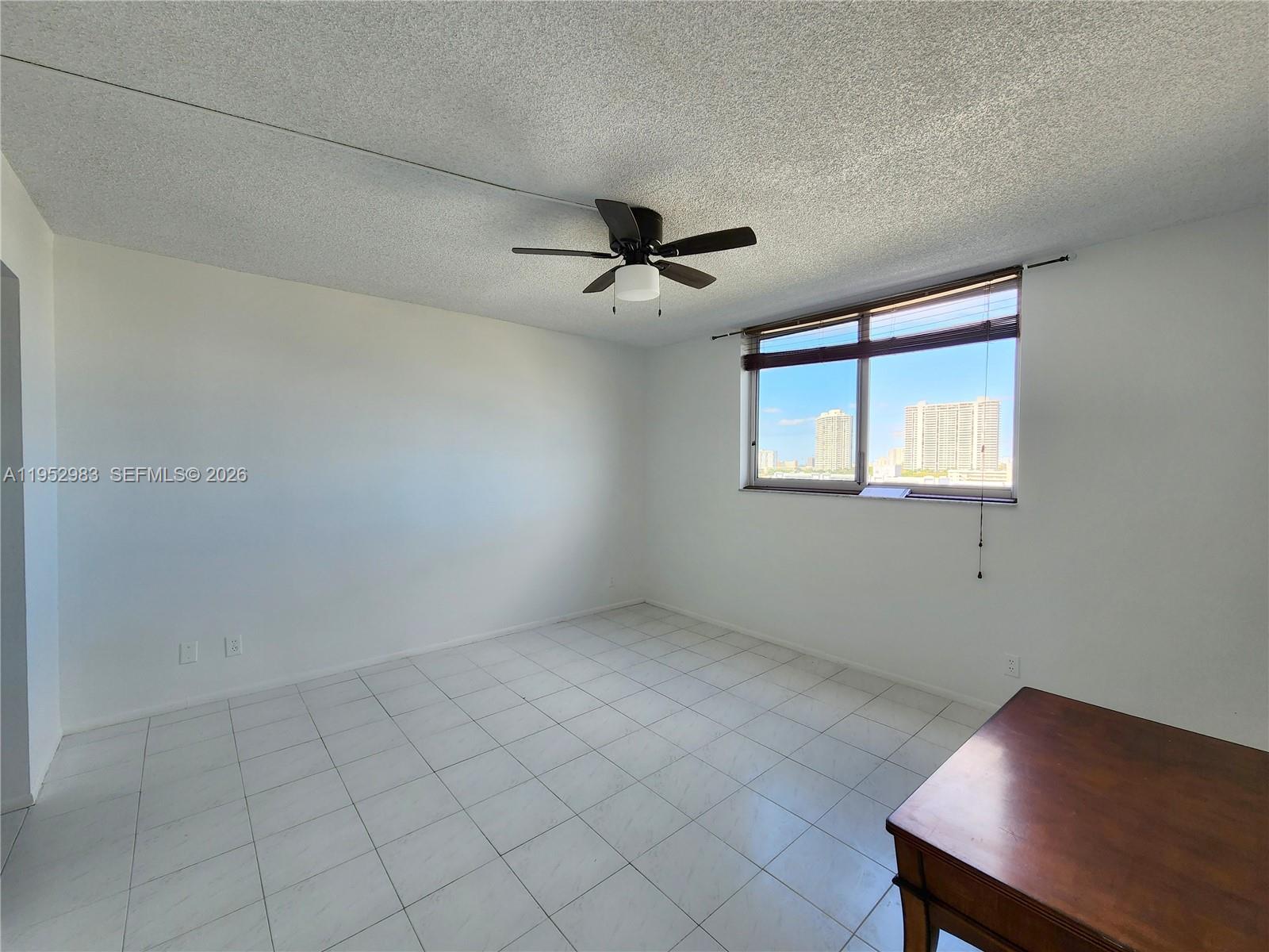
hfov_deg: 106.2
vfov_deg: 89.9
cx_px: 634
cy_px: 476
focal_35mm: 13
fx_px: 477
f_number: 2.2
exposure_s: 1/120
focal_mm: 2.2
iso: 50
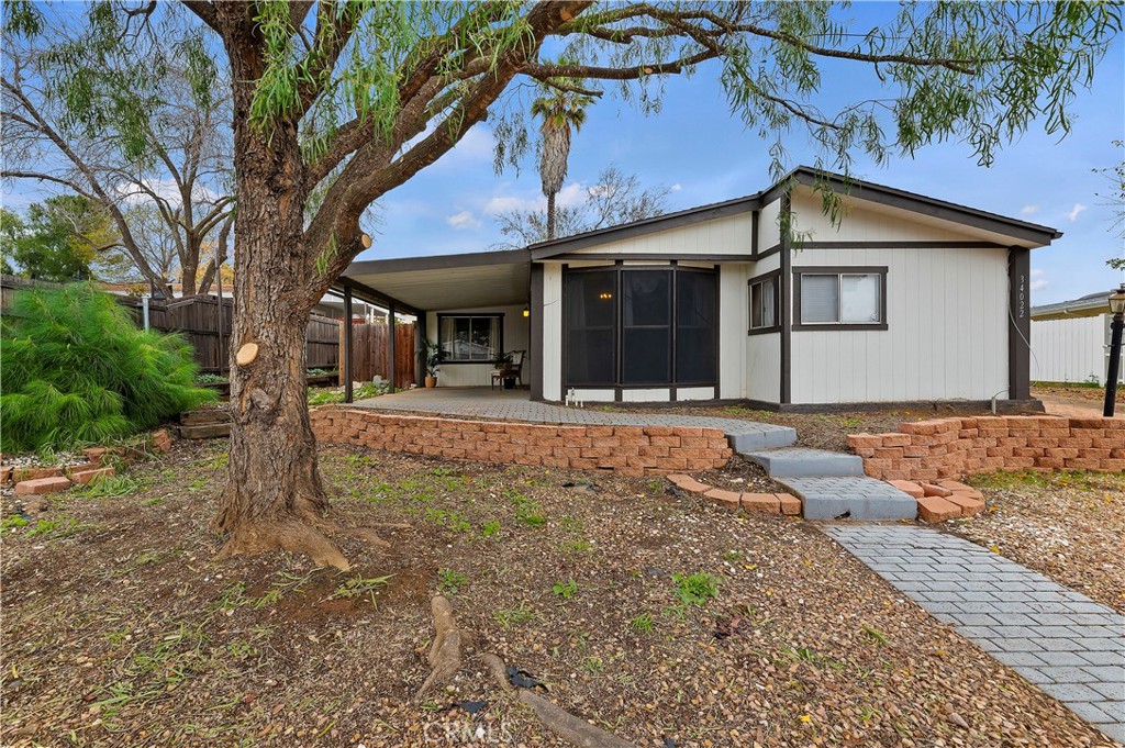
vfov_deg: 81.1
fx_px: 437
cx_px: 562
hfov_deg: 104.3
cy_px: 374
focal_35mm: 14
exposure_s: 1/160
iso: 500
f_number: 13
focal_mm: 14
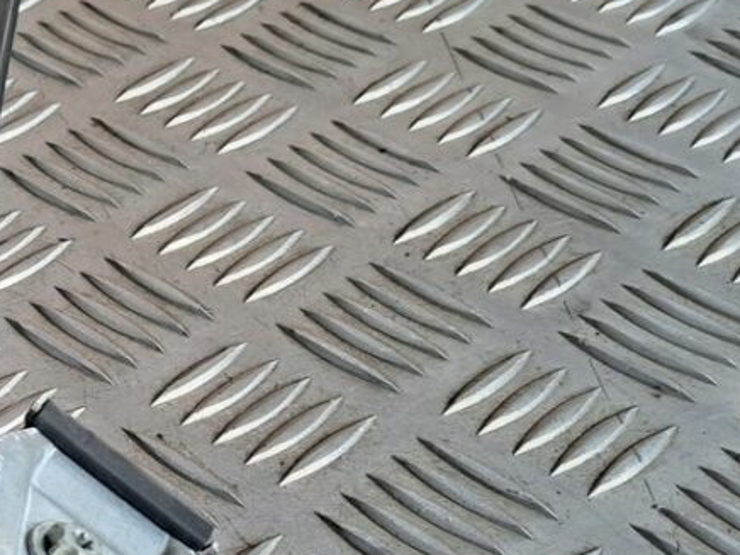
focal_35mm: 77
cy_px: 489
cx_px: -345
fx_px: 1646
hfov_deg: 21.6
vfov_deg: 18.8
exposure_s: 1/50
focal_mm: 5.23
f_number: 1.8
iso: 64
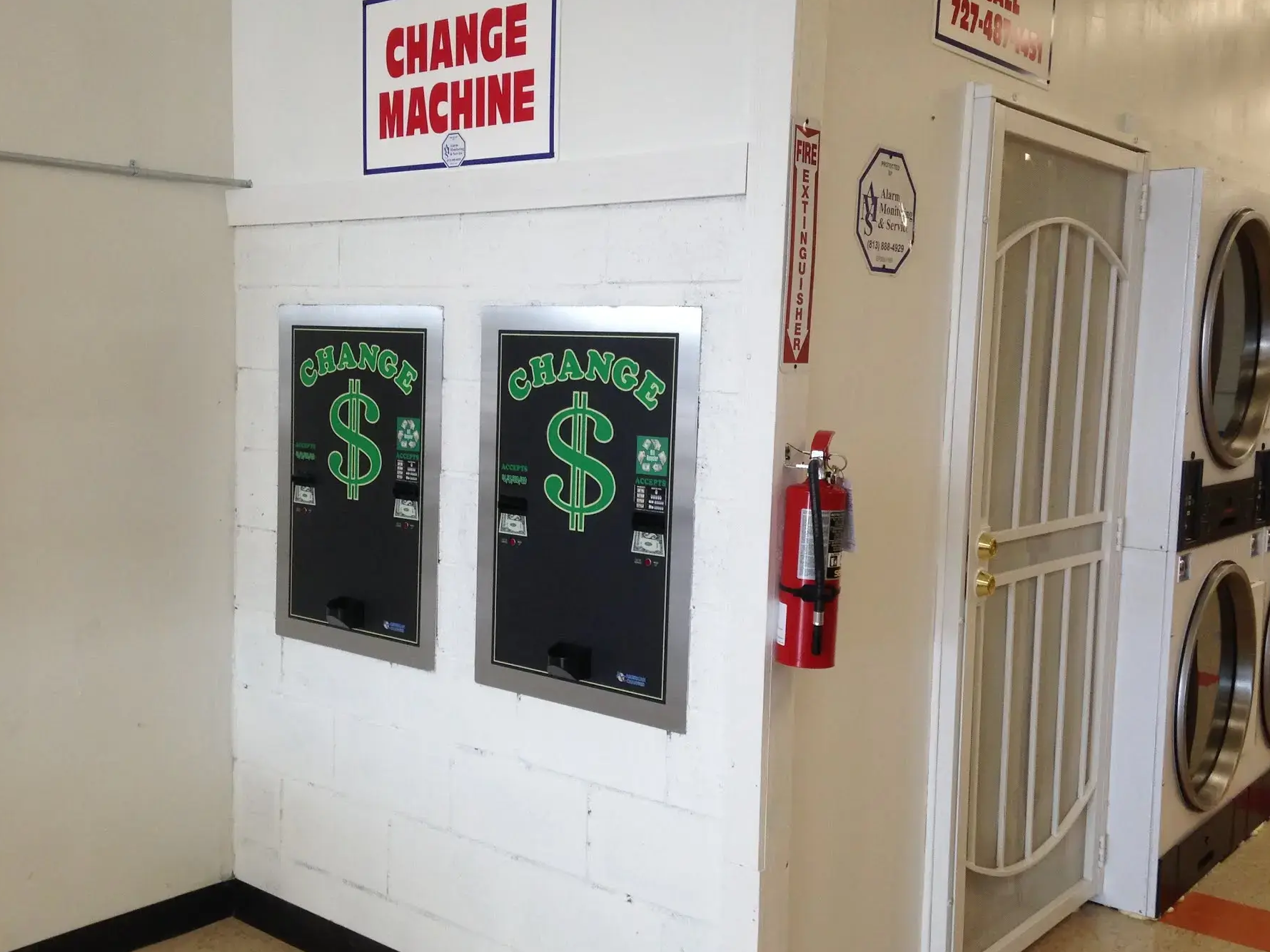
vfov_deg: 37.7
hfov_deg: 49.0
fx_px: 1394
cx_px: 610
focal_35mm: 38
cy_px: 479
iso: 80
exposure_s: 1/120
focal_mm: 4.12
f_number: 2.4
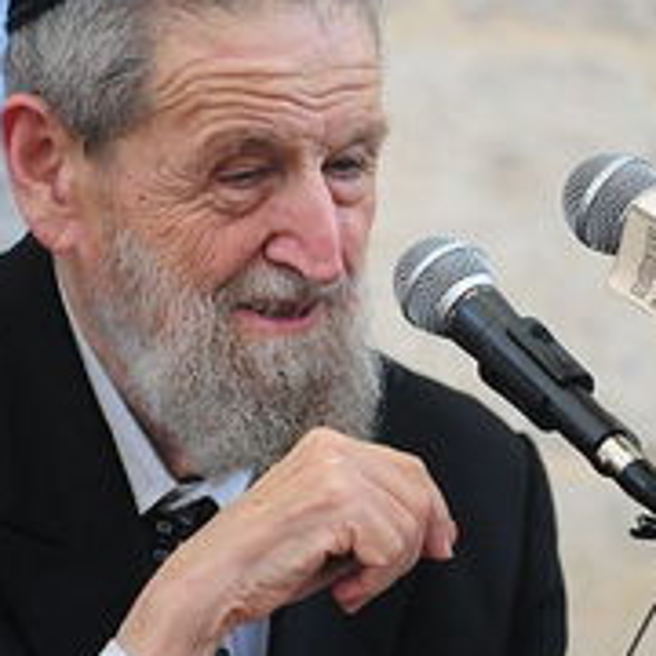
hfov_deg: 3.1
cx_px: 419
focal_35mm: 566
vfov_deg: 3.1
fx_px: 12135
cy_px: 304
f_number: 2.8
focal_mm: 200
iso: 800
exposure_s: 1/100
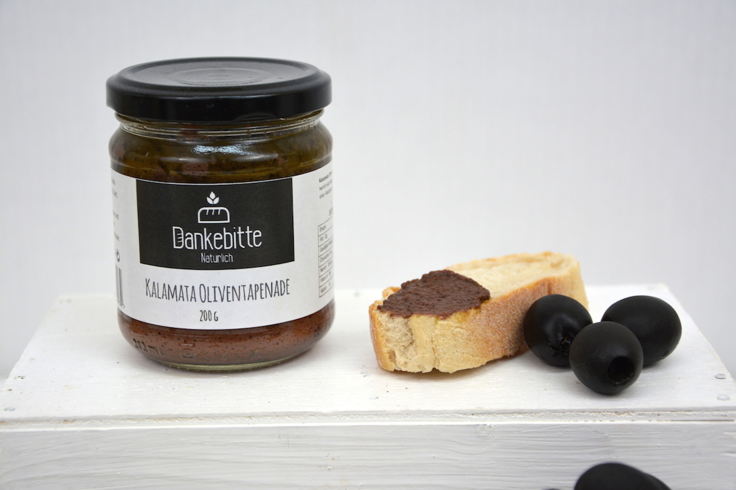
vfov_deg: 17.3
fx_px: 1615
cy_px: 244
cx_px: 370
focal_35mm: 79
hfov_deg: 25.7
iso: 400
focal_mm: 52
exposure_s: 1/100
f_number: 5
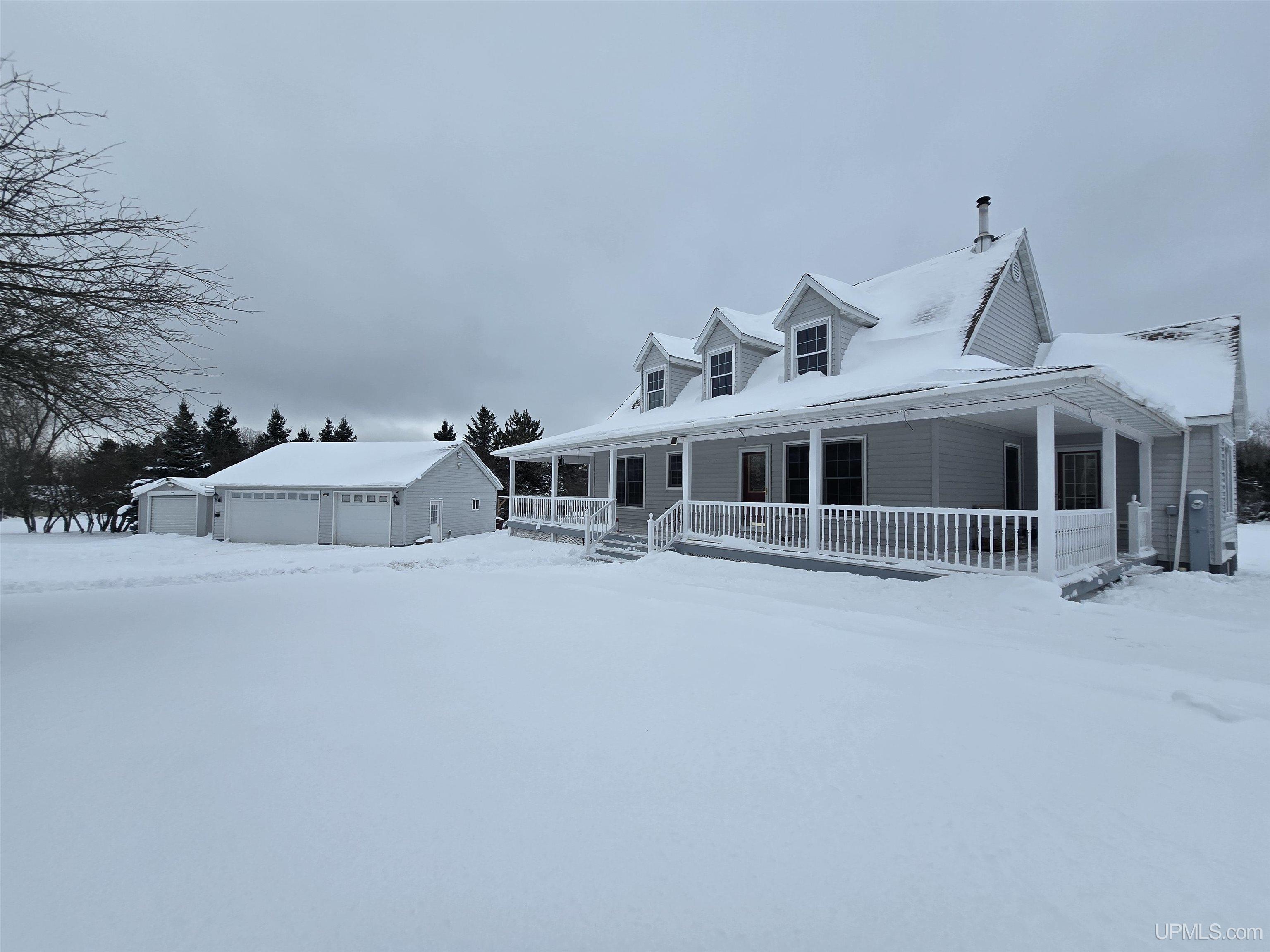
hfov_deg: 106.2
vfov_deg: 89.9
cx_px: 635
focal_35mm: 13
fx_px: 477
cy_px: 476
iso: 50
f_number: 2.2
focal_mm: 2.2
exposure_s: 1/1218
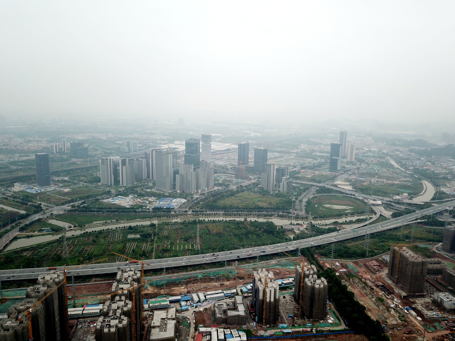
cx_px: 228
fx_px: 342
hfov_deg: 67.3
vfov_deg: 53.1
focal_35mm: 26
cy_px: 170
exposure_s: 1/295
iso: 100
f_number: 2.2
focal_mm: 4.73
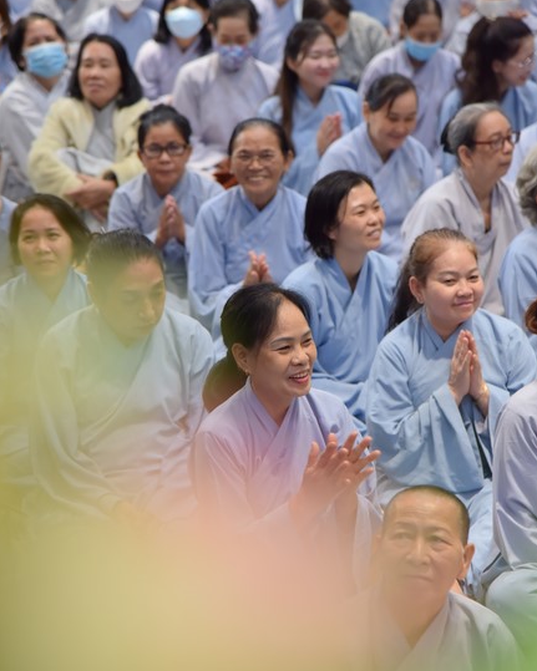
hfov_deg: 11.3
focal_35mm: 136
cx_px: 268
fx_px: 2703
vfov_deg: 14.2
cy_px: 321
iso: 1000
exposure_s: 1/125
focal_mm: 120
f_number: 4.5
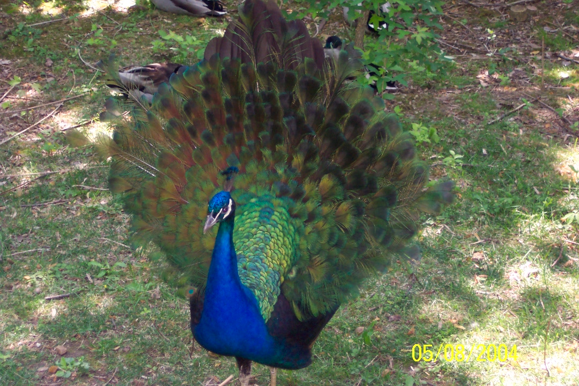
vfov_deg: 13.6
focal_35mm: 101
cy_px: 193
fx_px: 1624
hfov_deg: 20.2
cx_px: 290
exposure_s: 1/90
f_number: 4.8
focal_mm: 21.3
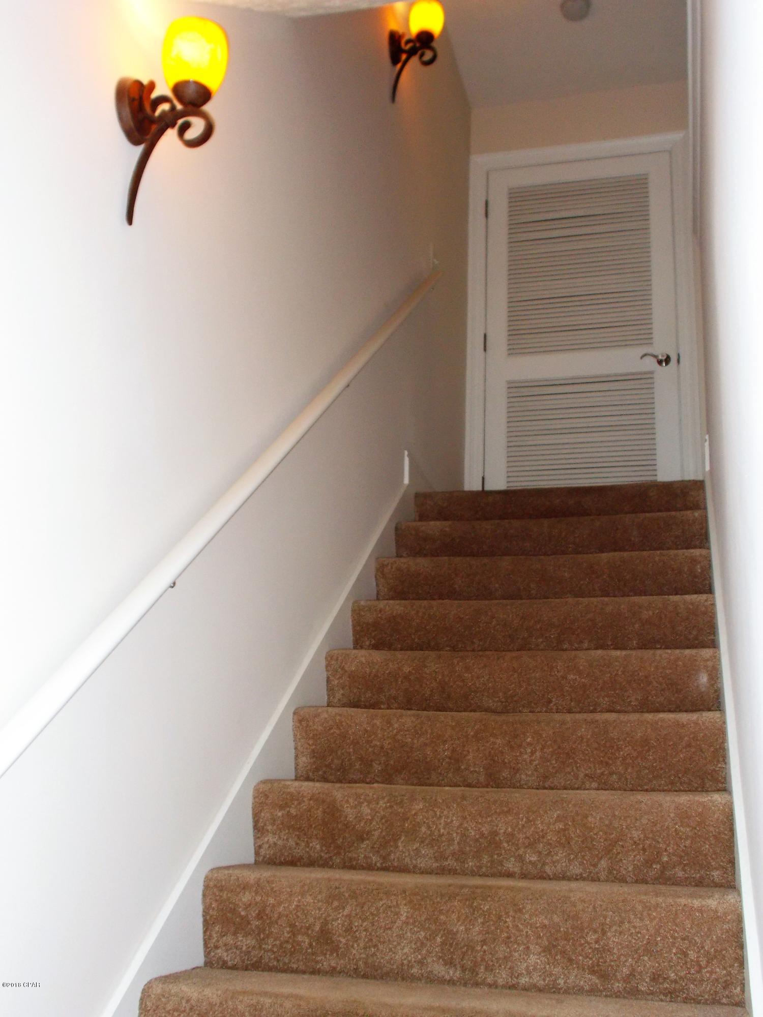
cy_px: 508
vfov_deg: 47.9
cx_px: 382
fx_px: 1146
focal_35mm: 39
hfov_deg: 36.8
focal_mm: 6.9
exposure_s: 1/30
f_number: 3.9
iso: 250
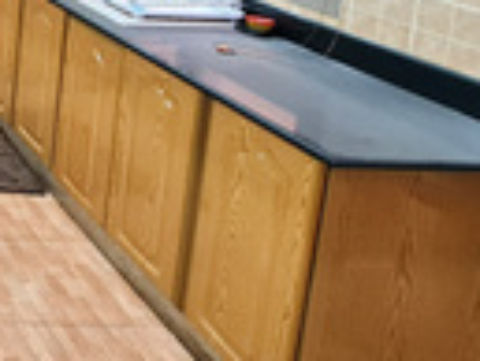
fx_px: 638
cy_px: -102
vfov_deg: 26.9
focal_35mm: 46
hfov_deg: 25.4
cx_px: -303
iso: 320
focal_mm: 2.2
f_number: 2.2
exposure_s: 1/50
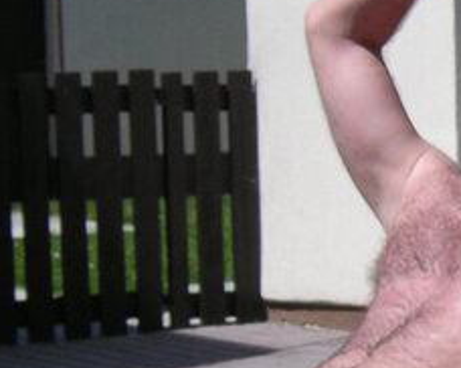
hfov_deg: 8.5
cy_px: 350
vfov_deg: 6.8
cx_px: 530
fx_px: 3081
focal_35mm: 226
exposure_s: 1/1000
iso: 50
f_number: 4
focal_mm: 11
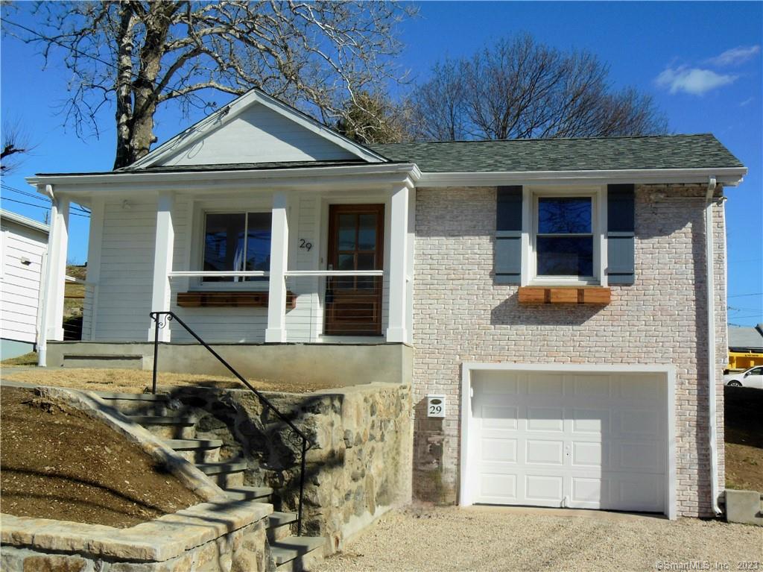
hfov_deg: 43.9
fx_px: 947
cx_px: 382
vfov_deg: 33.6
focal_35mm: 43
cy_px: 286
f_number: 3.8
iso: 125
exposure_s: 1/2000
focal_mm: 7.7
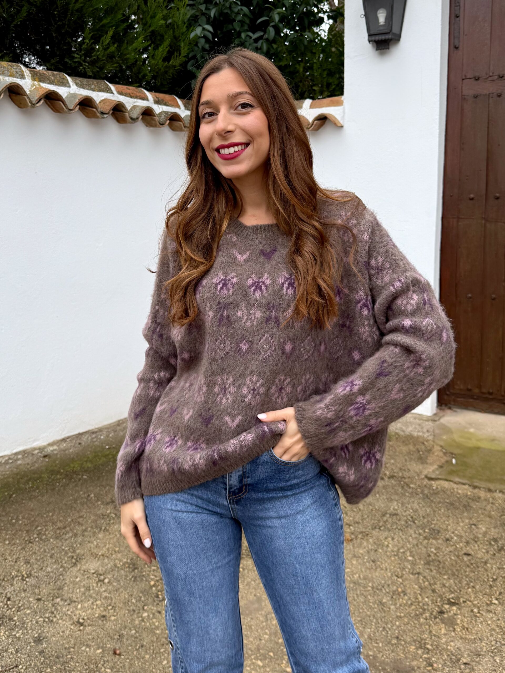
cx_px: 252
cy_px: 336
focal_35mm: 24
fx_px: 467
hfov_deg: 56.8
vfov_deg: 71.6
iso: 64
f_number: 1.78
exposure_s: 1/169
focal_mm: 6.76
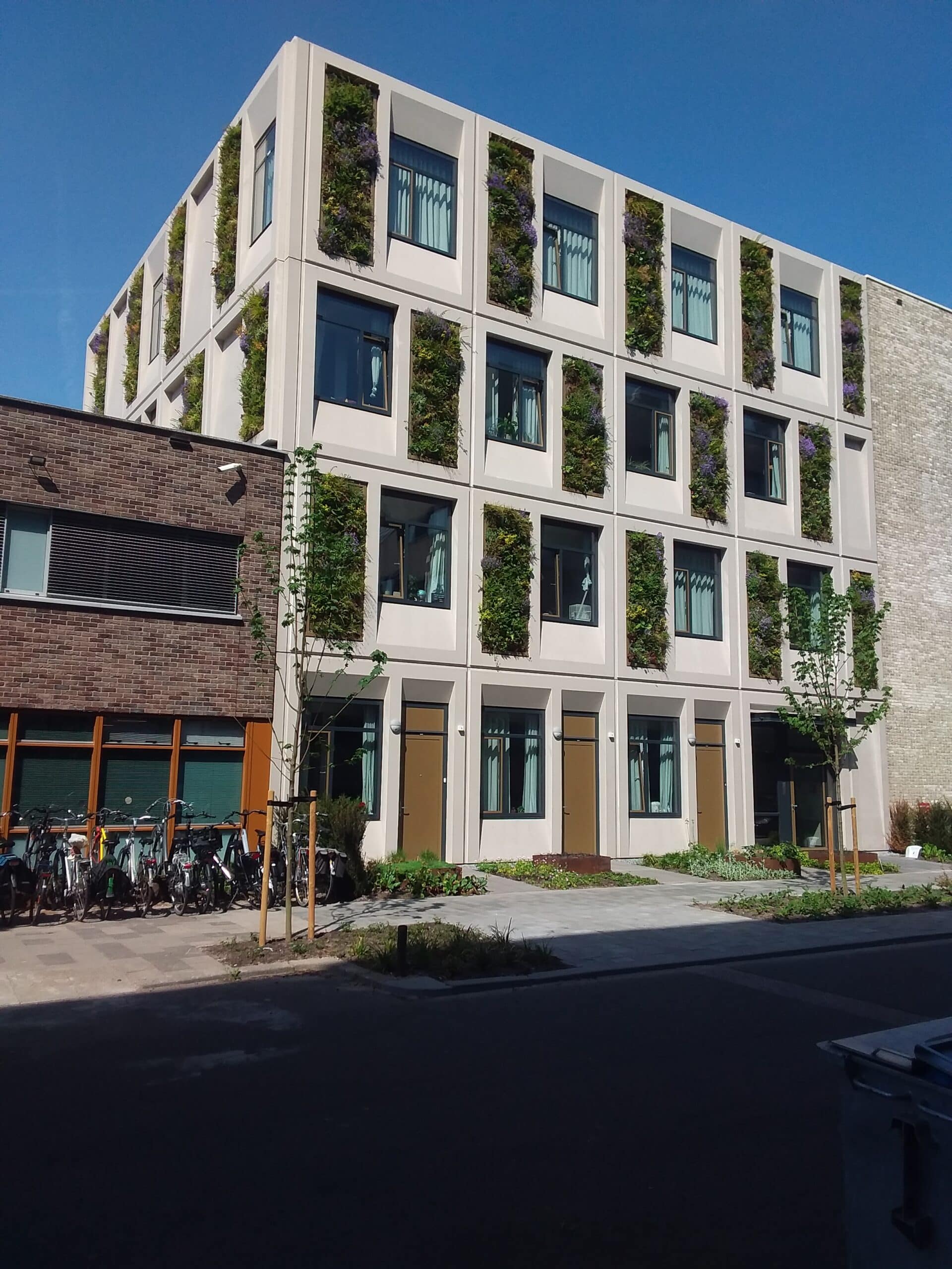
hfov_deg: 49.7
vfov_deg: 63.4
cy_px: 634
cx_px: 476
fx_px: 1027
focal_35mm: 28
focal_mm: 2.91
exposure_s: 1/1819
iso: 40
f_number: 1.9
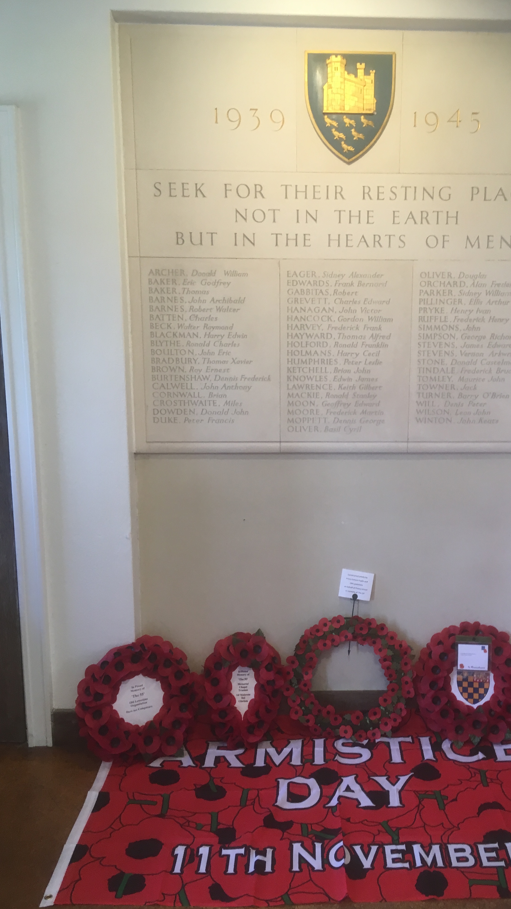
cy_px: 451
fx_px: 771
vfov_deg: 61.0
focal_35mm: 32
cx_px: 324
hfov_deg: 36.4
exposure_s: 1/33
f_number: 2.2
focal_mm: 4.15
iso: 80
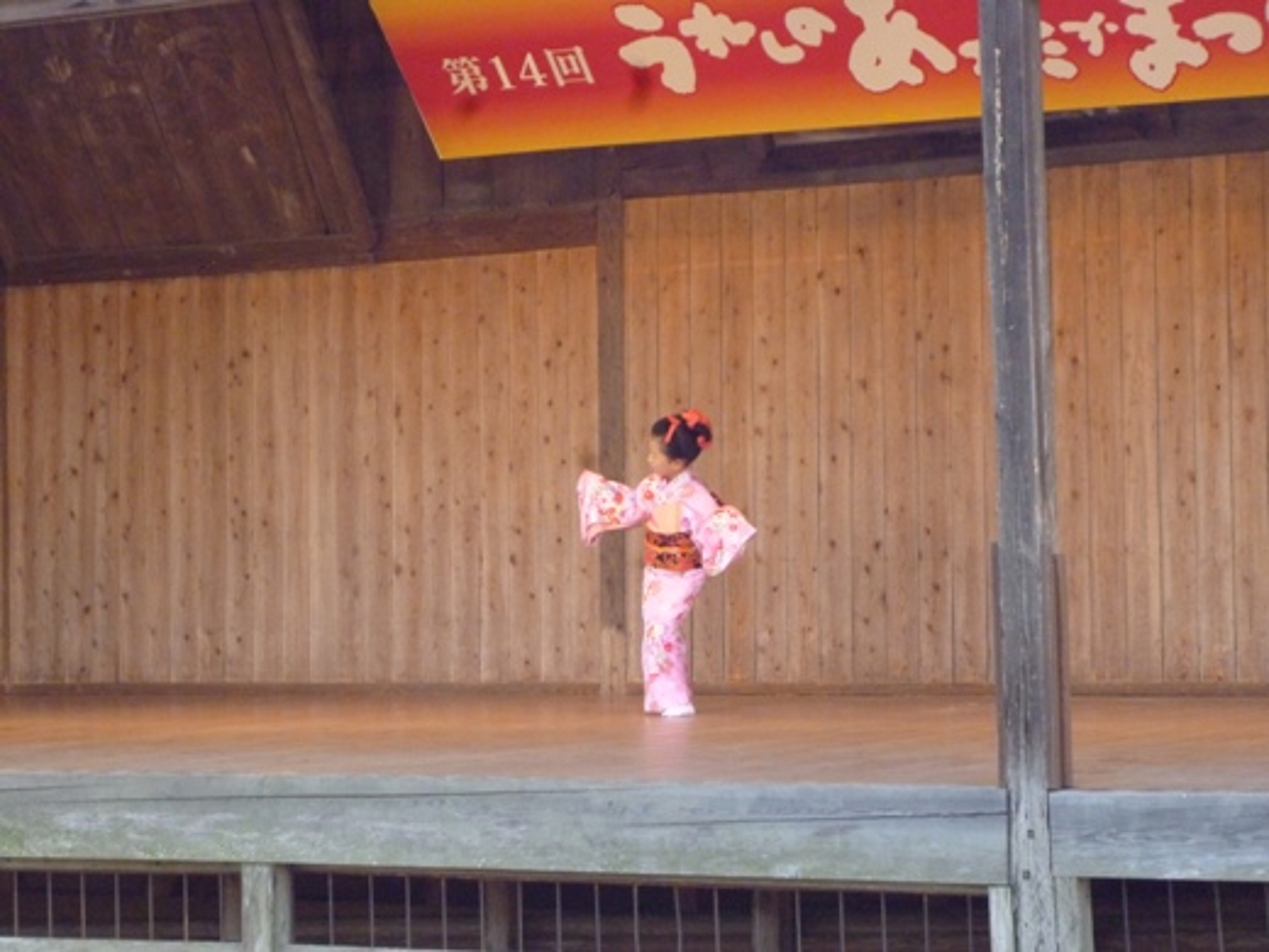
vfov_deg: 13.2
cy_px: 476
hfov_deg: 17.6
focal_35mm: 112
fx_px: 4106
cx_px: 634
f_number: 6.5
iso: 640
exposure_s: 1/60
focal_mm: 20
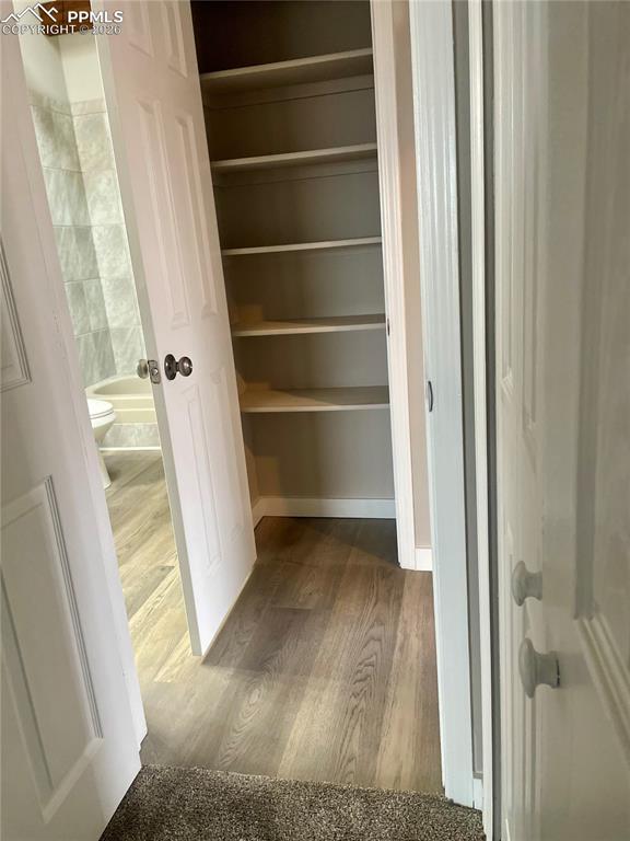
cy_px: 420
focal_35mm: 26
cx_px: 315
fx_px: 631
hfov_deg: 53.1
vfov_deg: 67.3
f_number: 1.6
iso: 250
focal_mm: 4.2
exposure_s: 1/60
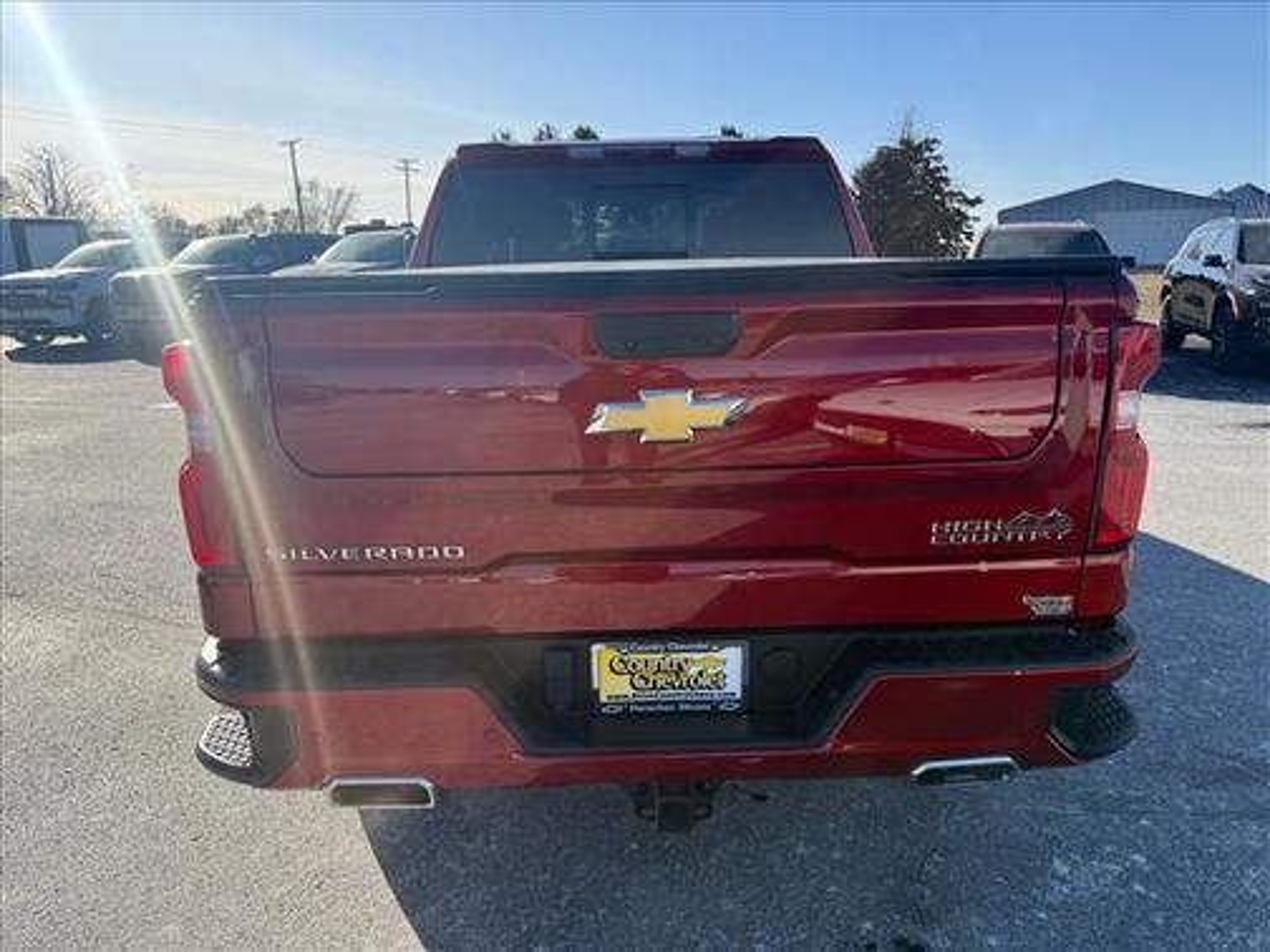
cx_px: 635
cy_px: 476
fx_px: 881
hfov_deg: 71.6
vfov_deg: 56.8
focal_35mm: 24
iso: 125
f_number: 1.78
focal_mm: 6.76
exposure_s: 1/5319
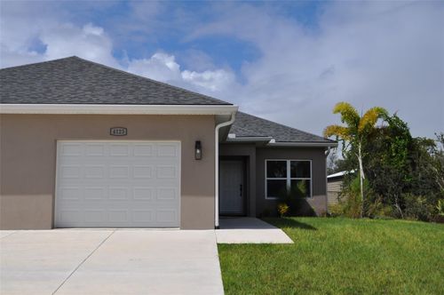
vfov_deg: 31.8
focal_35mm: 42
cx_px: 222
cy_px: 148
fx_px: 517
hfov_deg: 46.5
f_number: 11
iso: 200
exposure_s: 1/500
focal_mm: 28
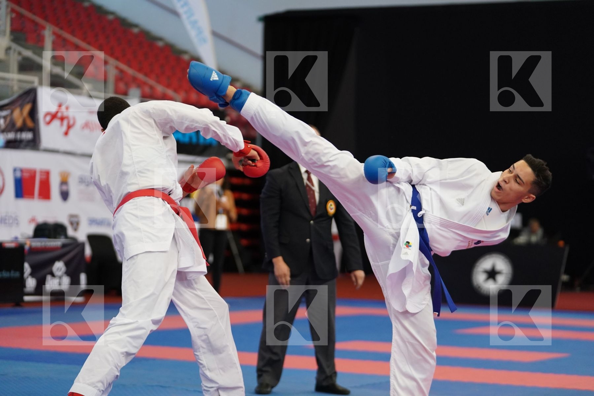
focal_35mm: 103
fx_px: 1699
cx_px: 297
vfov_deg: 13.3
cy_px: 198
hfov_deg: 19.8
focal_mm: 103
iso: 2500
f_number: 2.8
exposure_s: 1/1000
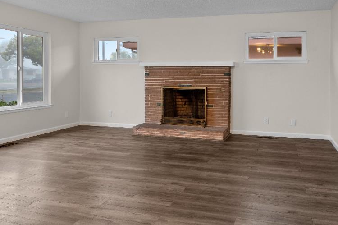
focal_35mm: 30
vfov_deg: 43.2
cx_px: 201
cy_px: 82
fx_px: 281
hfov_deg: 61.5
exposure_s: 1/2
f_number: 9
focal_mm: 15
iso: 250
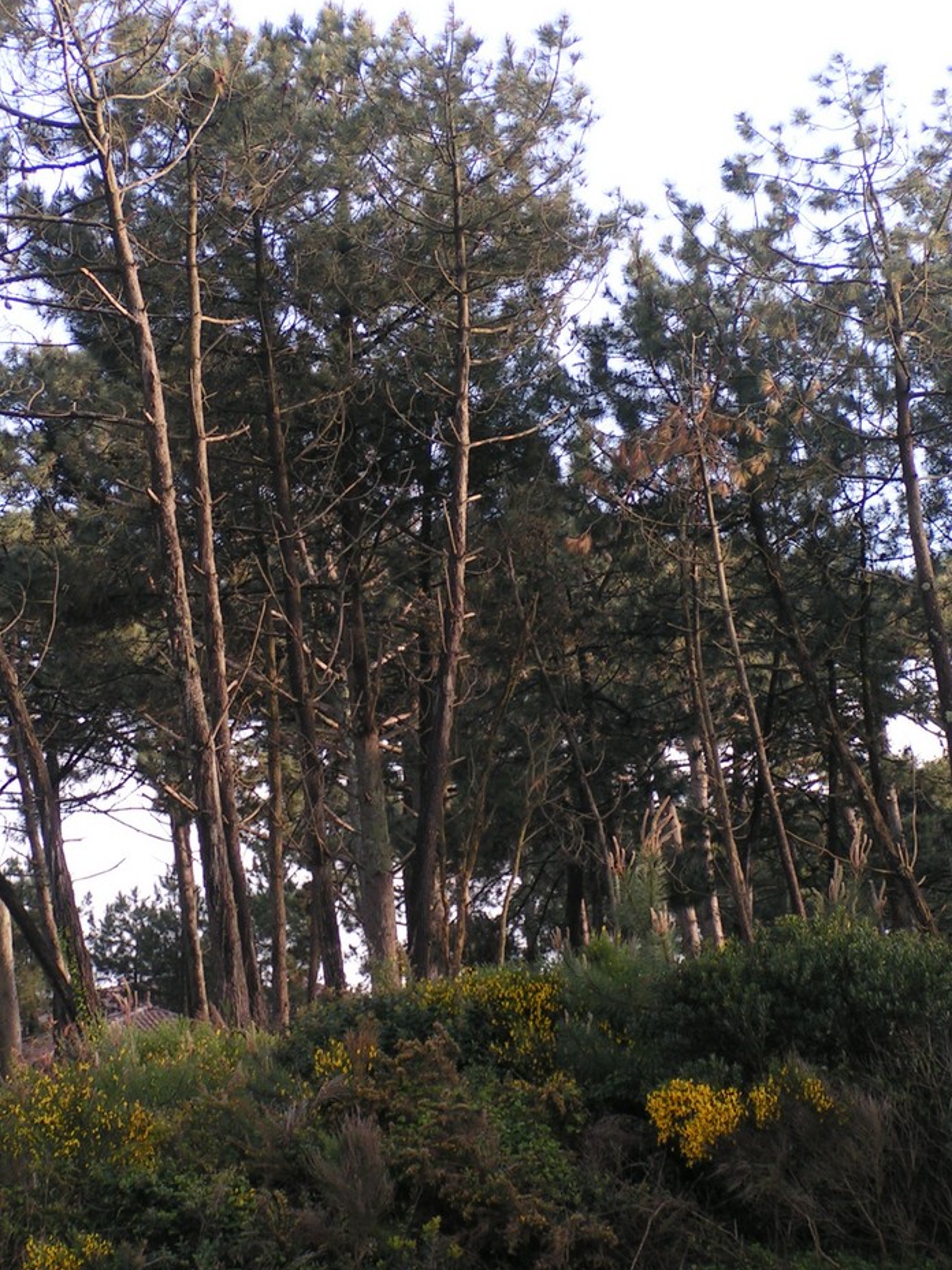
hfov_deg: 11.3
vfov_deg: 15.1
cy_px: 563
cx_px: 481
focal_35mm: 131
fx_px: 4807
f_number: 4
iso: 50
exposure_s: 1/125
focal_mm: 17.4
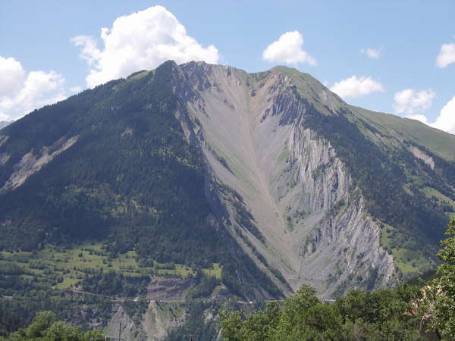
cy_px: 170
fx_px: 933
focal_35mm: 71
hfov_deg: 27.4
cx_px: 228
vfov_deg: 20.7
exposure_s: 1/500
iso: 80
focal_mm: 10
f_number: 4.3
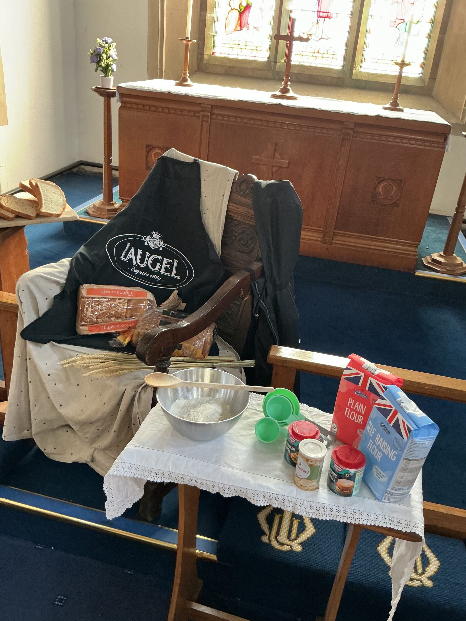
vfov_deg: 60.0
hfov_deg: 46.8
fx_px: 539
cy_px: 310
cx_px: 232
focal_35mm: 30
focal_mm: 3
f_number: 1.8
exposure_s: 1/40
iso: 200
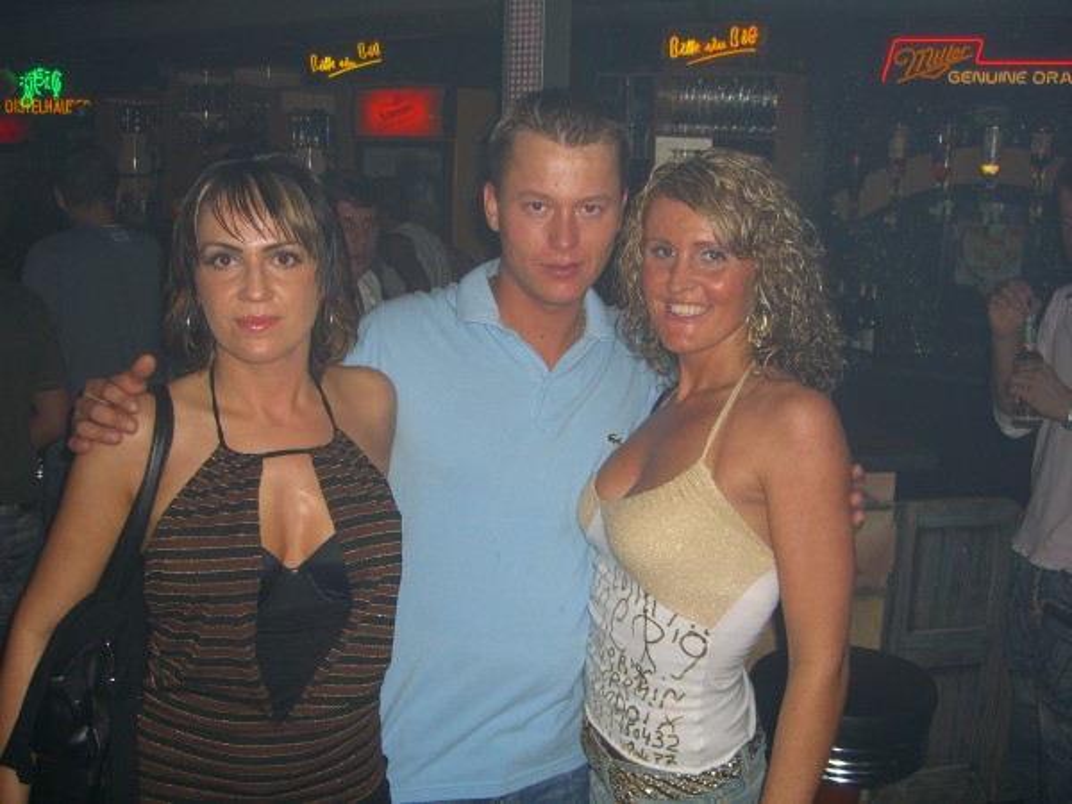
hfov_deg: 49.0
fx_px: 1177
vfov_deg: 37.7
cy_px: 402
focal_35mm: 38
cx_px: 536
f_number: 2.8
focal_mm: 7.9
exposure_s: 1/60
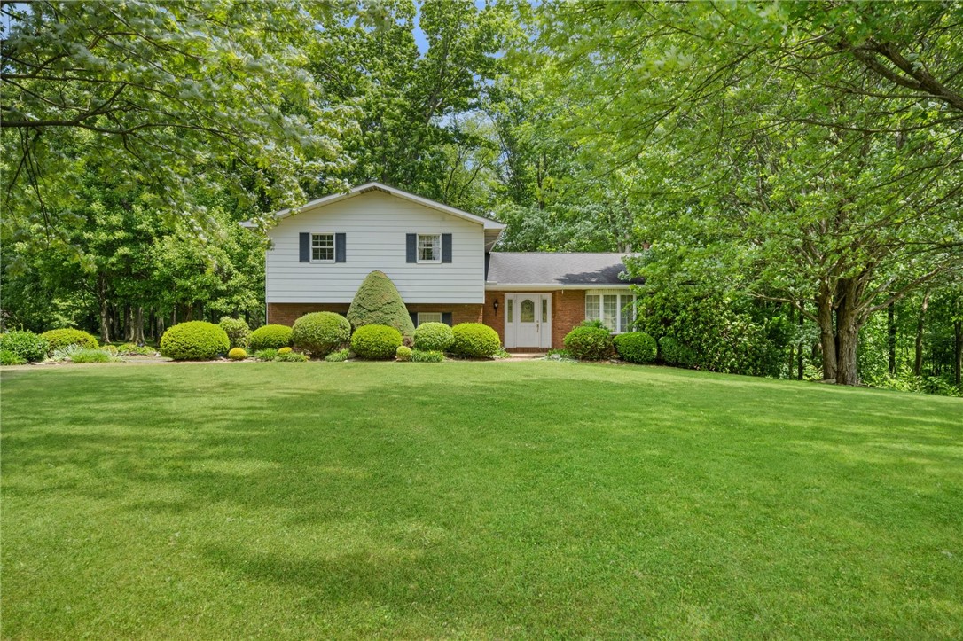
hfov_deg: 73.8
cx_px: 482
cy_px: 320
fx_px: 642
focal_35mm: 24
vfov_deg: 53.1
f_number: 11
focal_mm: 24
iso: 50
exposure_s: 1/40
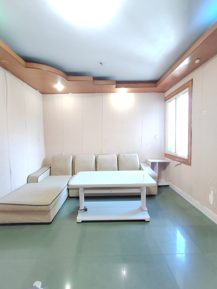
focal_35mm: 16
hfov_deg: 78.1
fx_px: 134
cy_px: 144
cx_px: 108
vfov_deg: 94.5
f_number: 2.2
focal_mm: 1.68
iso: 1250
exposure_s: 1/33
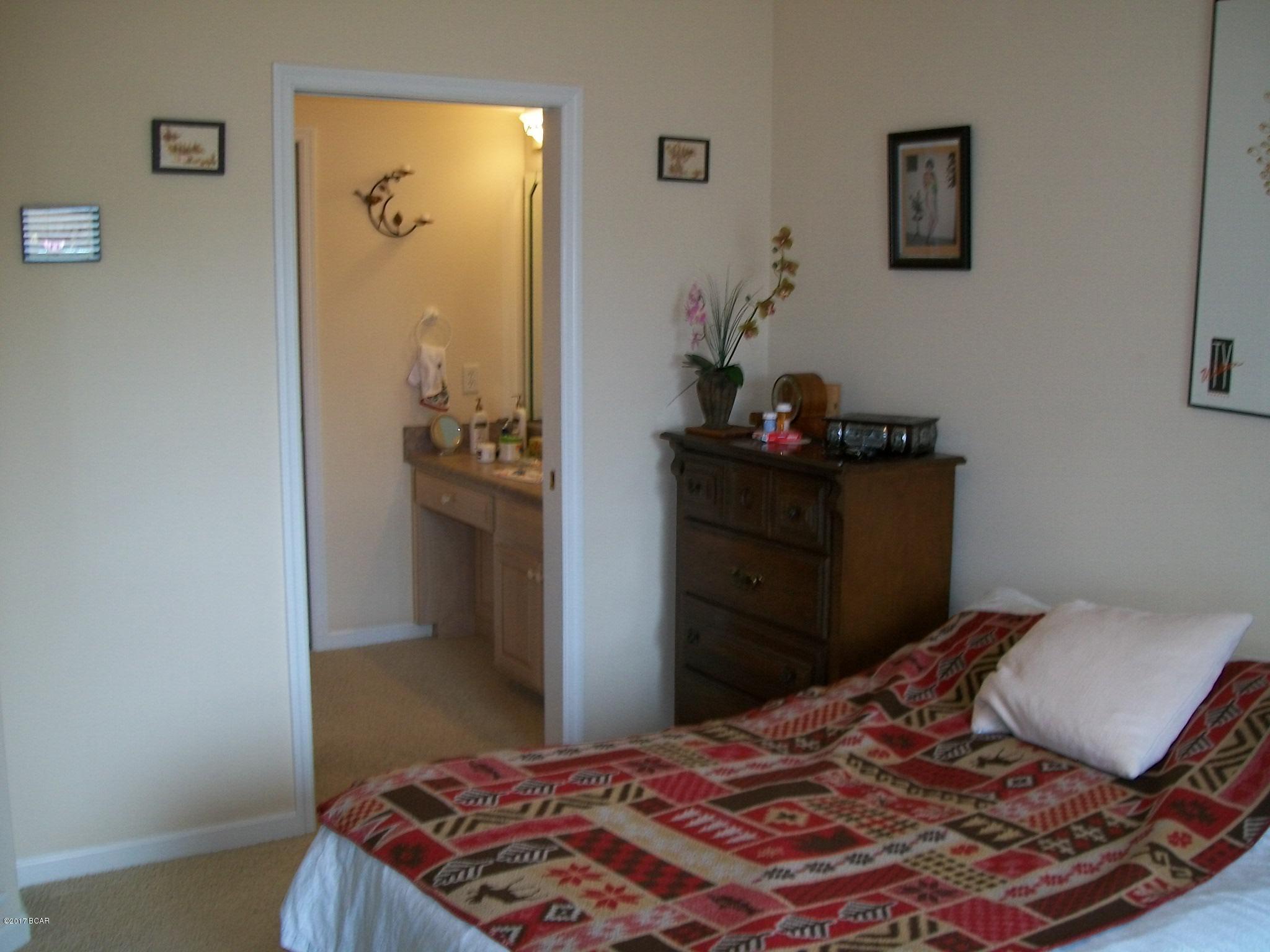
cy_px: 476
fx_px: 1321
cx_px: 635
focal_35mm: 36
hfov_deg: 51.4
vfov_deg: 39.7
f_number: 2.7
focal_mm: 6
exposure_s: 1/30
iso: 80
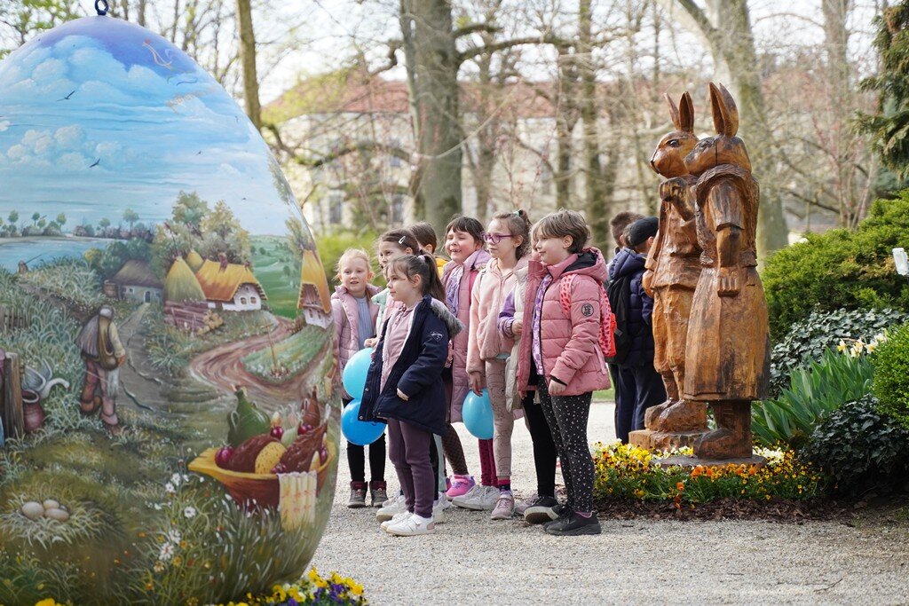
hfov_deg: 18.2
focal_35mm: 112
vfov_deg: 12.2
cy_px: 303
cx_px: 454
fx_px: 2841
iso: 1000
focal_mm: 75
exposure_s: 1/3200
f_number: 3.2
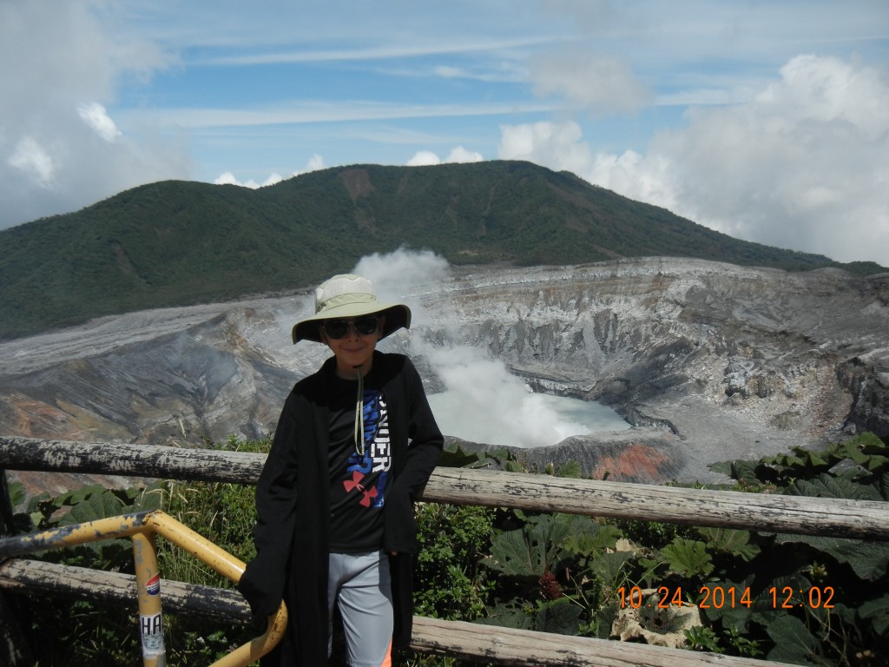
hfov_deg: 60.0
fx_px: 770
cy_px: 334
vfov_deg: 46.8
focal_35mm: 30
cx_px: 444
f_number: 7
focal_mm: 5.4
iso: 160
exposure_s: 1/748
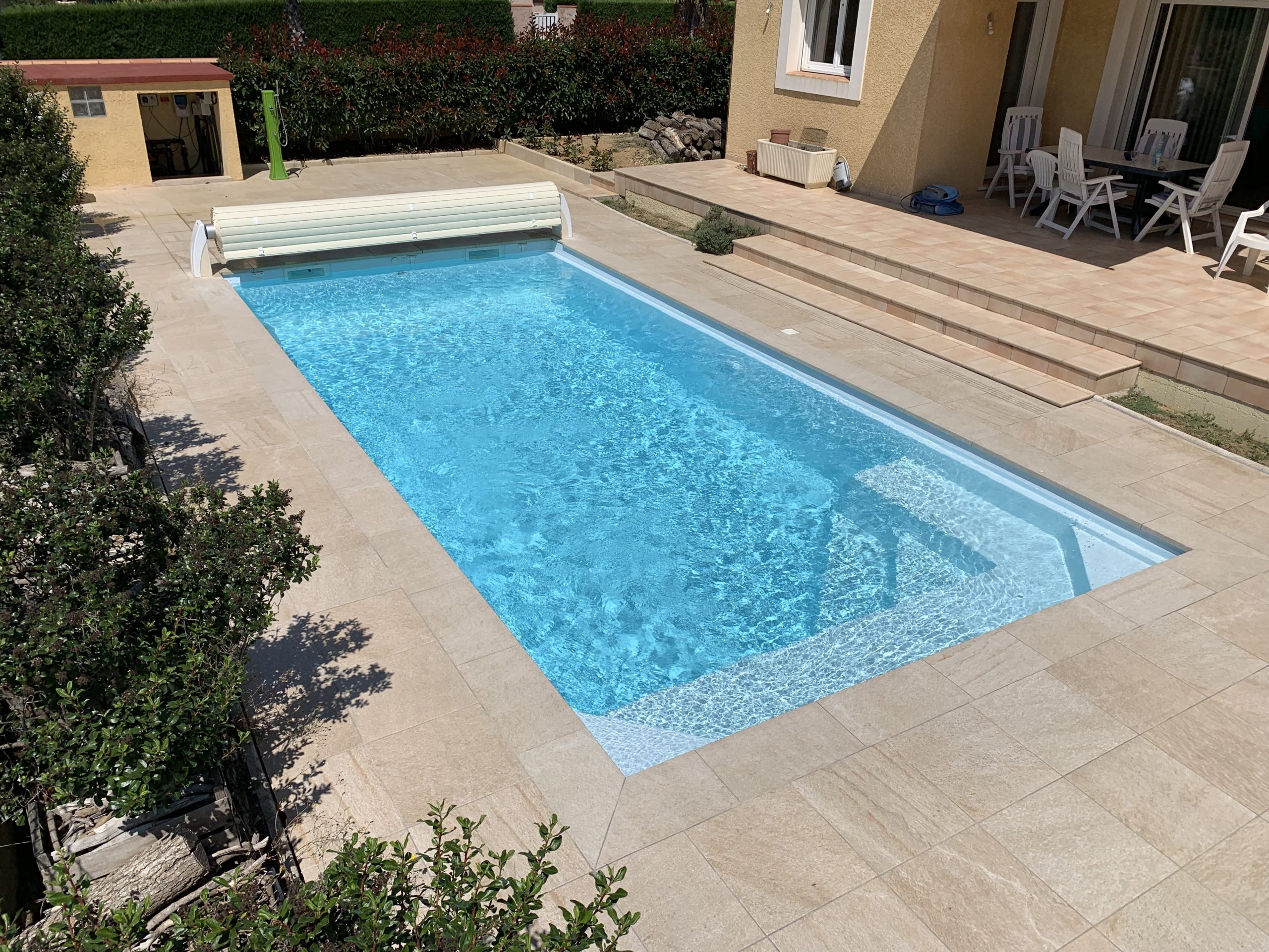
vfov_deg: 53.1
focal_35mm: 26
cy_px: 476
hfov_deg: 67.3
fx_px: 953
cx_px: 634
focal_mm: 4.25
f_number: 1.8
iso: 25
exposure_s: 1/7407
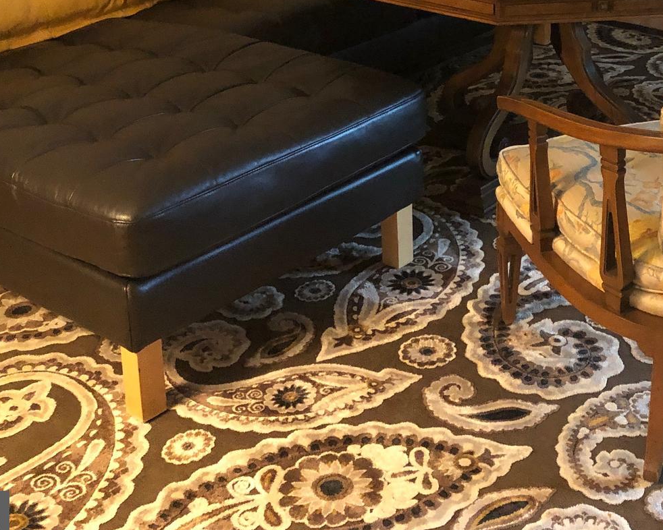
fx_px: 1119
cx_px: 532
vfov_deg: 25.6
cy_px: 28
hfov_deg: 32.1
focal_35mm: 57
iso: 125
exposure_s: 1/4
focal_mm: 4
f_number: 1.8
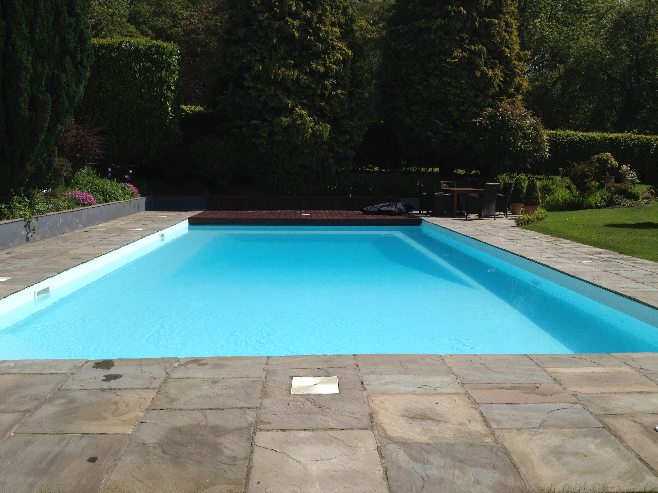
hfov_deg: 52.6
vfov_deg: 40.7
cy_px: 246
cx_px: 329
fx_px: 665
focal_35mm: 35
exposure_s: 1/2762
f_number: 2.4
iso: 64
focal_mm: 4.28
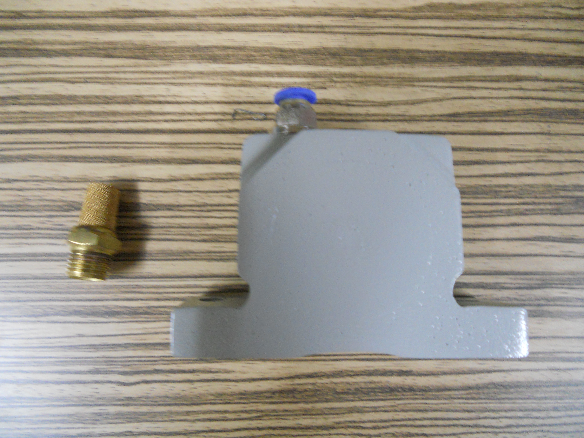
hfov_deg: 65.3
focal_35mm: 27
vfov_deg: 51.4
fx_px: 456
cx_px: 292
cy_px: 219
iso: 400
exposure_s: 1/6
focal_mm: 4.9
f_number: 3.2
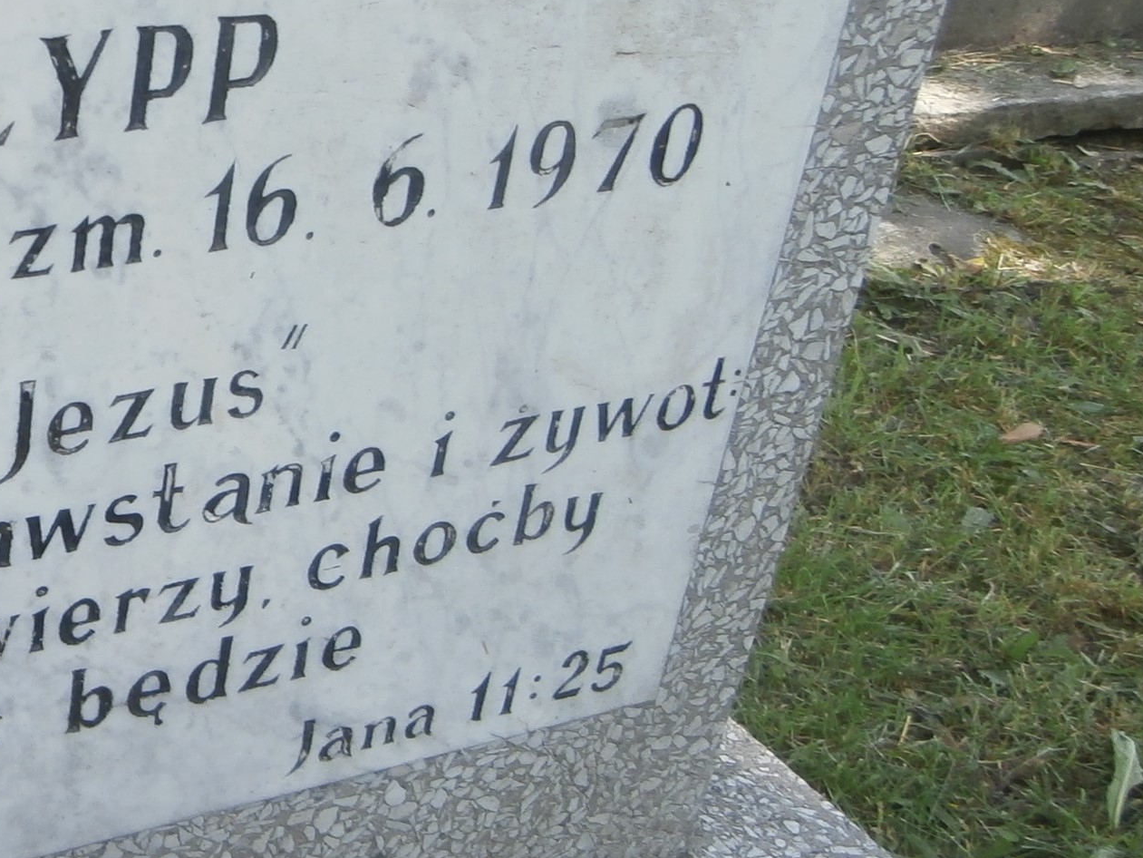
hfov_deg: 29.4
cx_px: -207
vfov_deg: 25.4
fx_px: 1882
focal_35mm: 57
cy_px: 225
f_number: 3
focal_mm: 4.2
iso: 100
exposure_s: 1/160
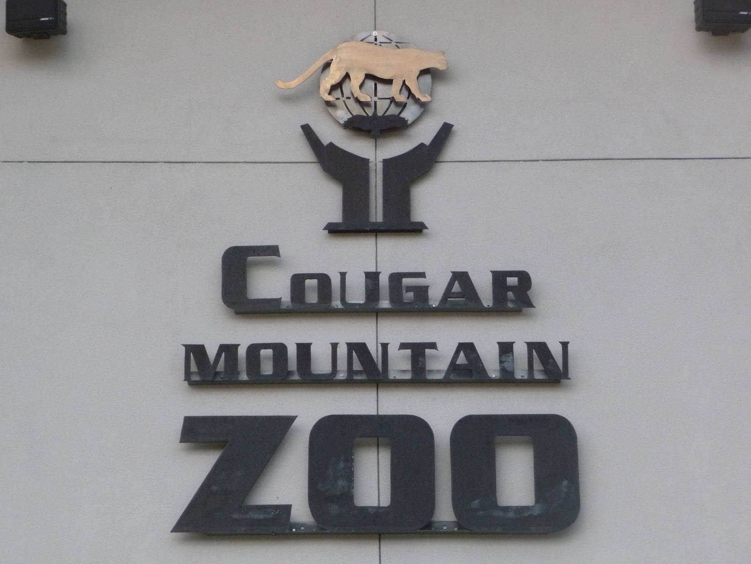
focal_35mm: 128
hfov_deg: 15.4
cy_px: 282
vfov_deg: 11.6
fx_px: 2777
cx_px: 376
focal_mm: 21.8
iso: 400
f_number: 4.7
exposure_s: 1/500
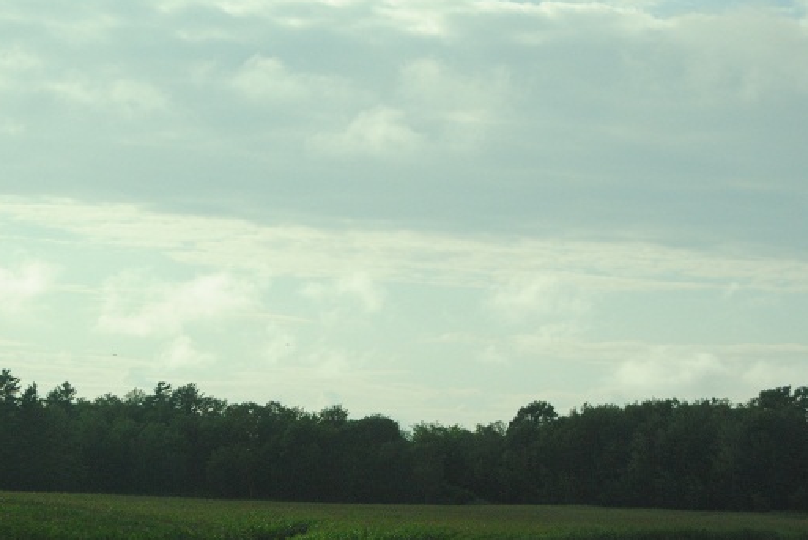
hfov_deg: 15.9
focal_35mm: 129
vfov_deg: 10.7
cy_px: 336
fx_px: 2893
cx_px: 272
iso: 640
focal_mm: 55
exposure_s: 1/500
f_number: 5.6
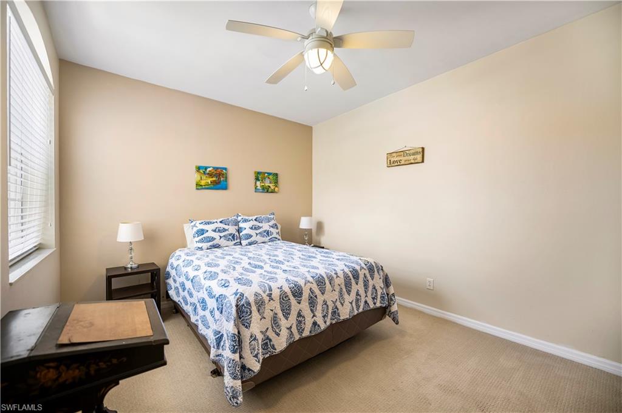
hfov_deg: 104.3
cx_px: 311
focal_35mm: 14
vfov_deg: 81.1
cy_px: 206
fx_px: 242
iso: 320
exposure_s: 1/200
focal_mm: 14
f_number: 2.8
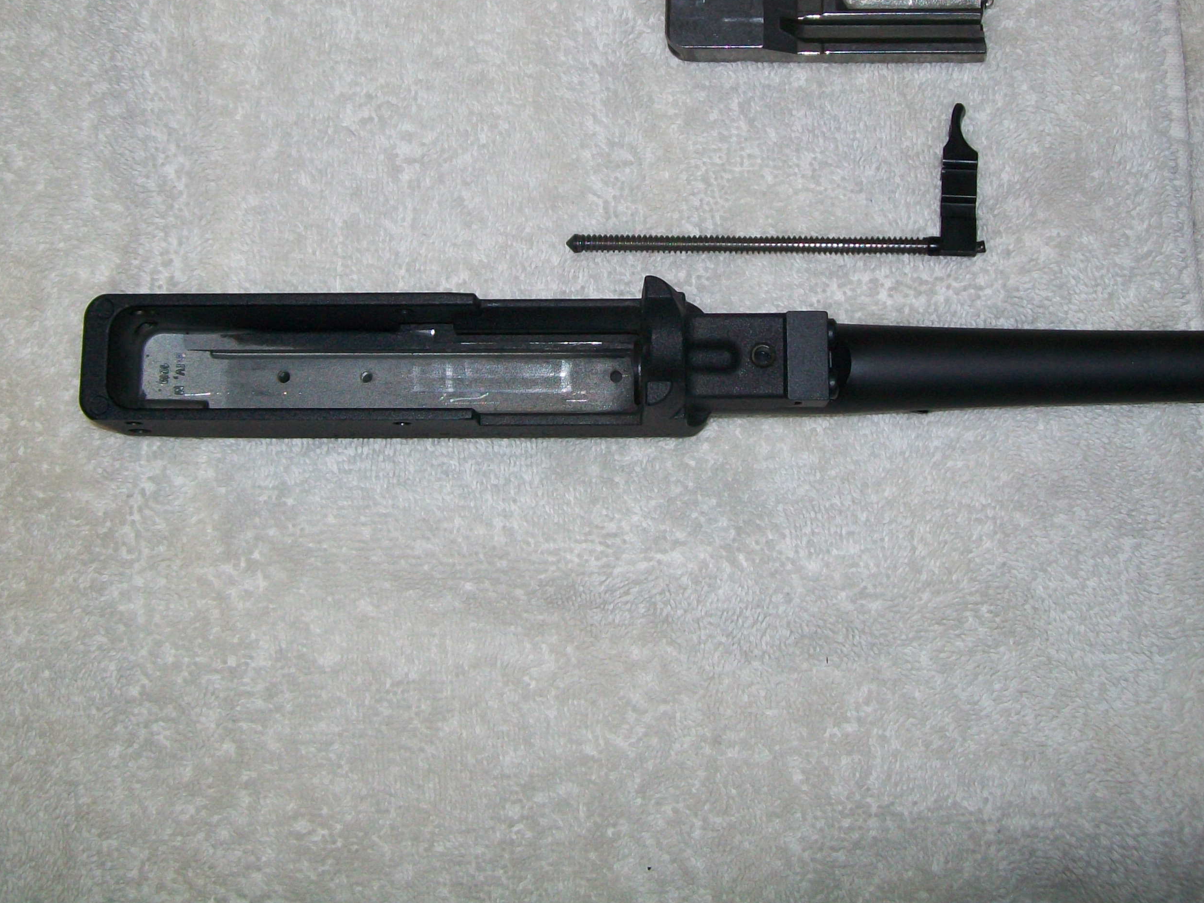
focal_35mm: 50
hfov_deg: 38.2
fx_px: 1739
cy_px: 247
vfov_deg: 28.8
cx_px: 628
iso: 64
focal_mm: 6.1
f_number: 2.7
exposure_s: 1/60
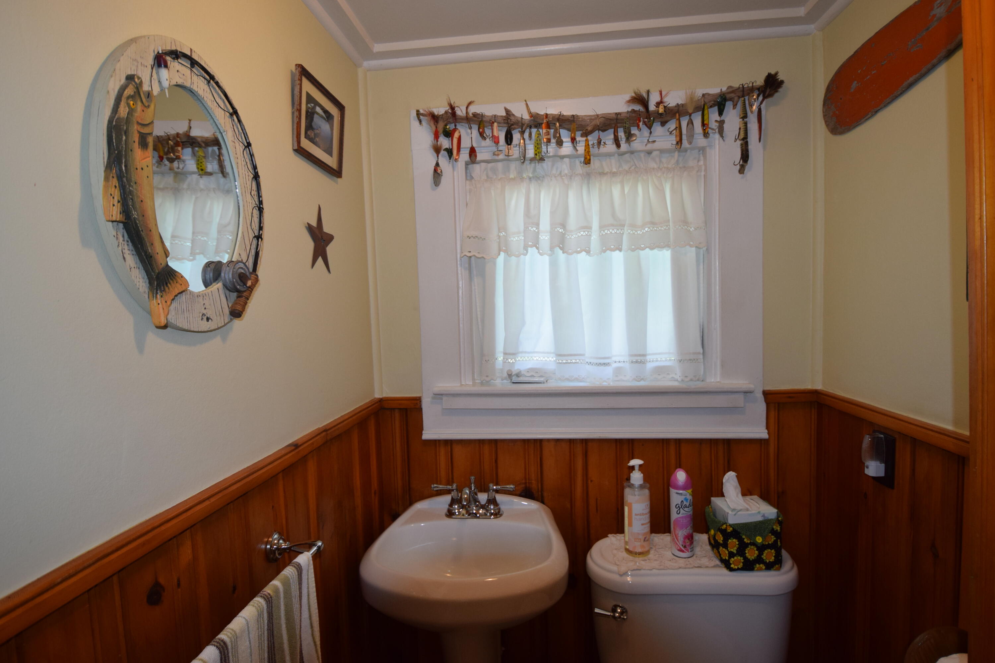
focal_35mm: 20
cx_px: 498
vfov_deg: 63.2
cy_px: 332
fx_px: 539
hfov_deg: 85.4
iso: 720
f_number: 4.5
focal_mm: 13
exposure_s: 1/80
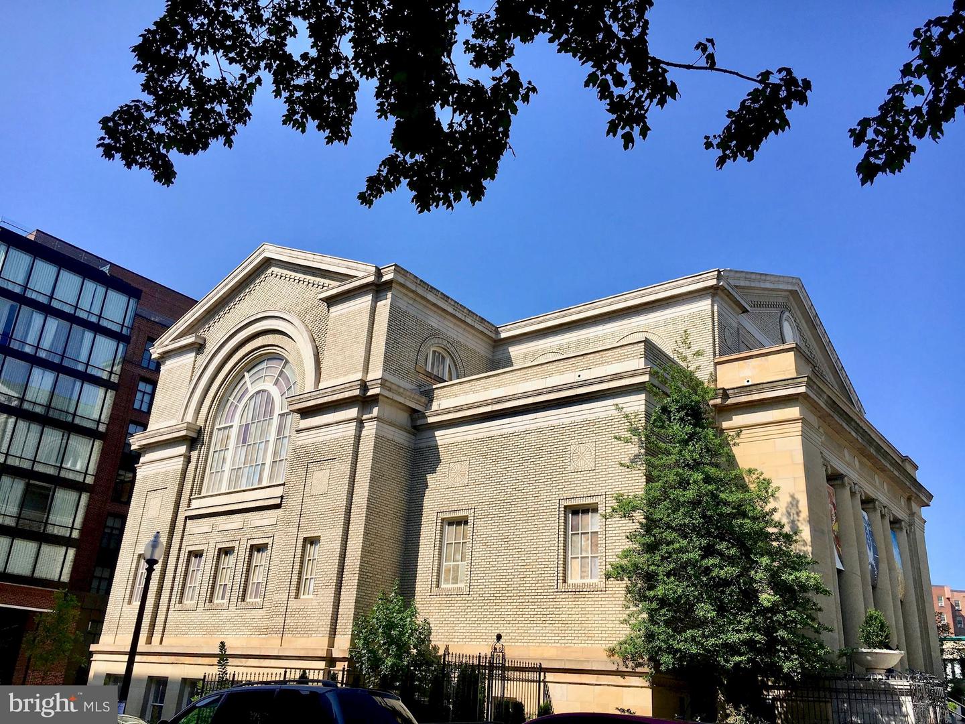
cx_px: 482
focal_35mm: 29
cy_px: 362
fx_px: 808
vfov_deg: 48.2
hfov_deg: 61.7
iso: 25
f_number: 2.2
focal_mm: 4.15
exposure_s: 1/1709
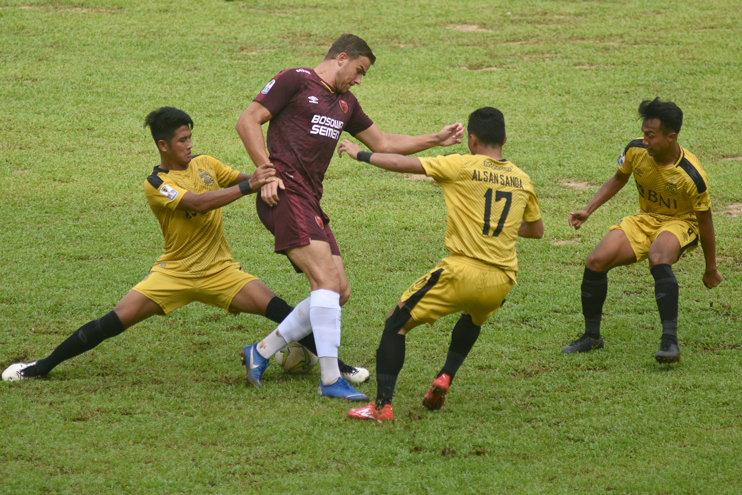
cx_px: 371
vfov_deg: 5.4
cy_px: 248
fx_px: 5255
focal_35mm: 255
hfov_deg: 8.1
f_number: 2.8
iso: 100
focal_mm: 170
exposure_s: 1/800
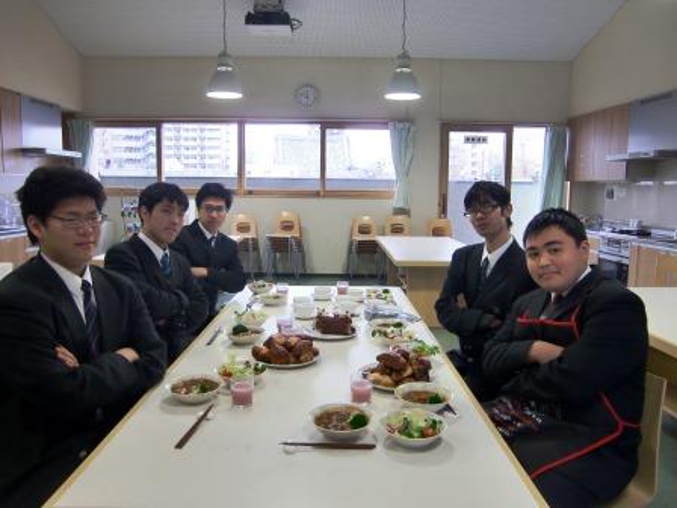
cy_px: 254
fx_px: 548
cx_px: 338
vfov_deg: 49.7
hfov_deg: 63.4
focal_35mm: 28
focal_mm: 4.9
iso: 64
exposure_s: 1/60
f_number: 2.6
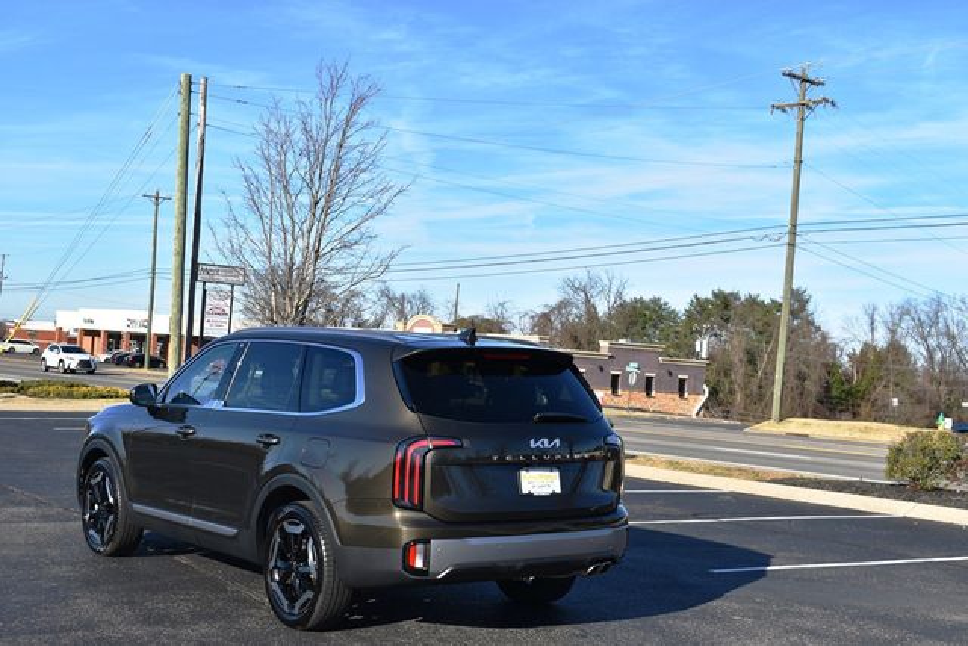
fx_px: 1291
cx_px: 484
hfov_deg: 41.1
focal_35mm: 48
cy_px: 323
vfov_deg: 28.1
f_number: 8
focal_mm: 32
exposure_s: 1/250
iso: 100
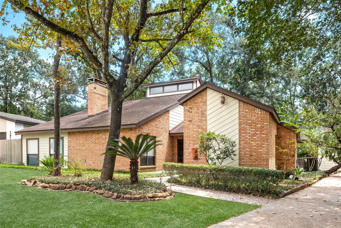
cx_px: 170
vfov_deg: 81.2
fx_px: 133
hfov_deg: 104.2
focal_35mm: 14
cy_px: 114
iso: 100
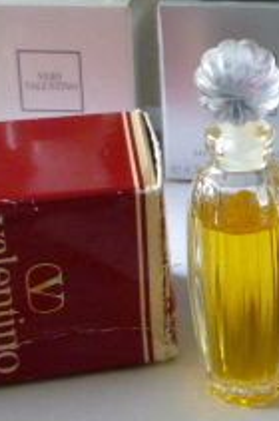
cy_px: 76
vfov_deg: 25.2
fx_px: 921
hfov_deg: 16.6
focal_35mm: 79
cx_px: 325
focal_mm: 4.5
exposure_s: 1/20
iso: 400
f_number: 3.1
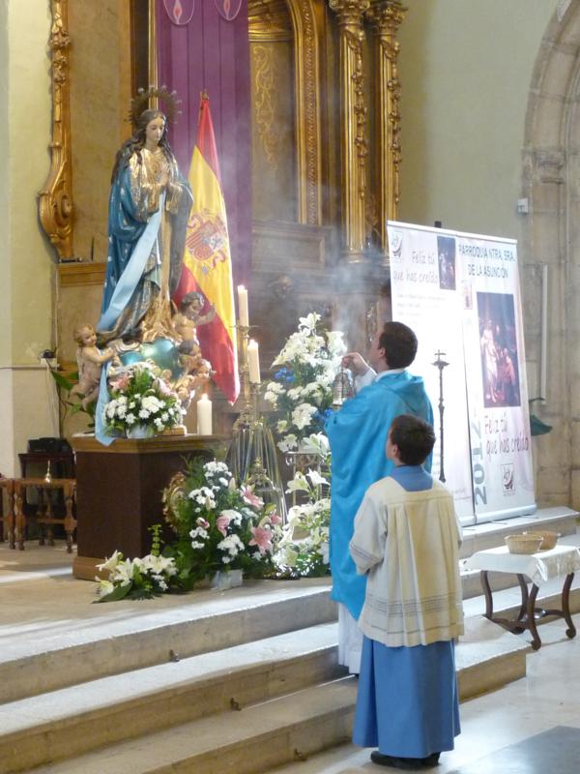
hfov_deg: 21.0
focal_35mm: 70
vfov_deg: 27.8
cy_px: 387
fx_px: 1564
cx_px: 290
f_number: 3.2
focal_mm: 8.7
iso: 400
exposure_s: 1/10
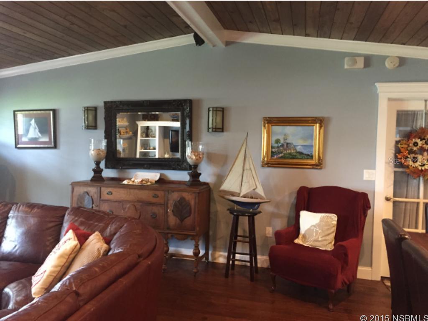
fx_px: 359
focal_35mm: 29
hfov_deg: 61.6
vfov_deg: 48.3
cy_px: 160
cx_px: 214
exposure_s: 1/17
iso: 250
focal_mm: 4.15
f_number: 2.2
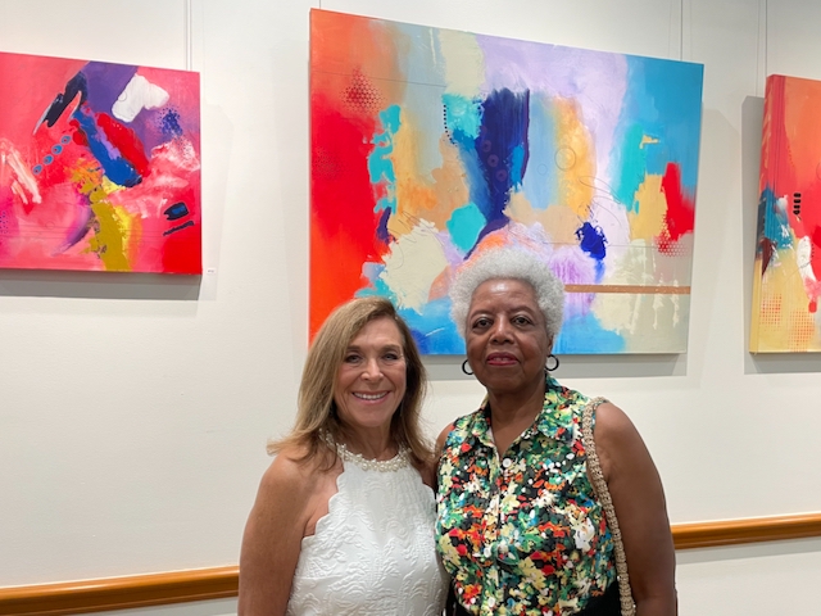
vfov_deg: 53.1
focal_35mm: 26
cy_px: 308
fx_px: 617
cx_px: 410
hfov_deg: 67.3
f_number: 1.6
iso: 80
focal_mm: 4.2
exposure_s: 1/60
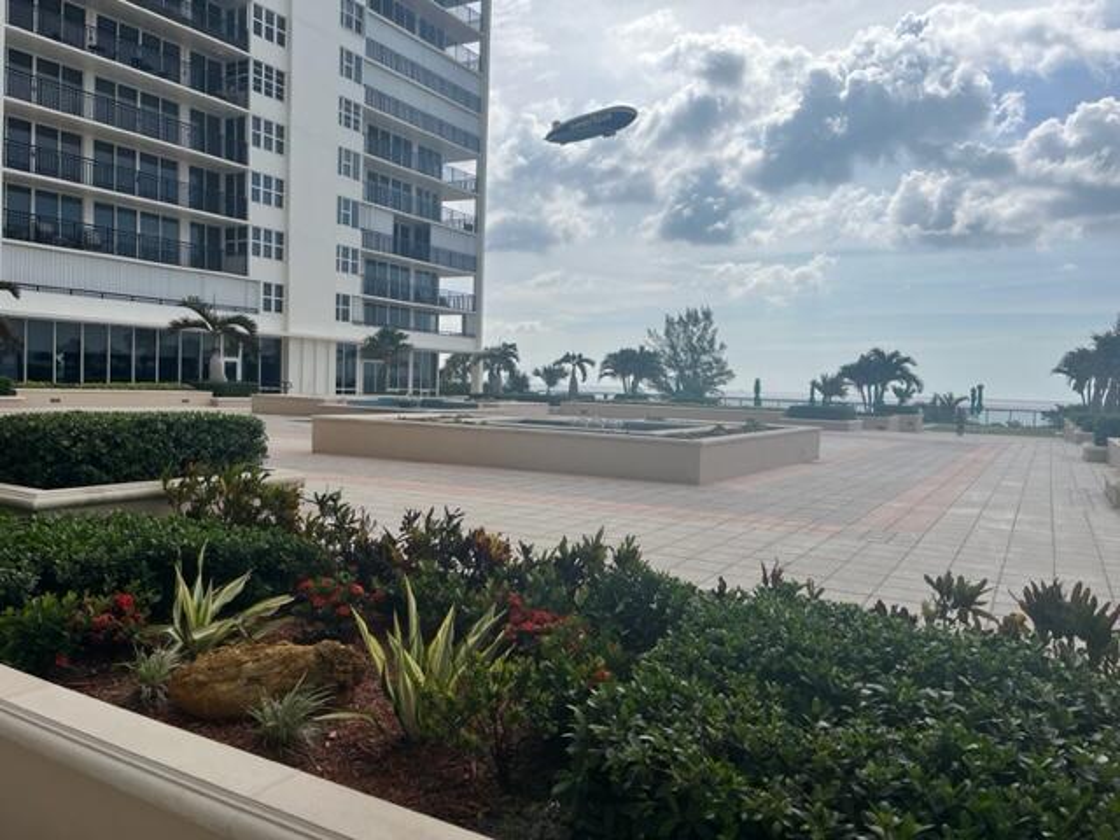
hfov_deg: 67.3
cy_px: 420
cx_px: 560
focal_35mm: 26
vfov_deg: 53.1
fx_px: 841
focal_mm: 5.1
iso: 50
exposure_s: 1/6494
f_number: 1.6
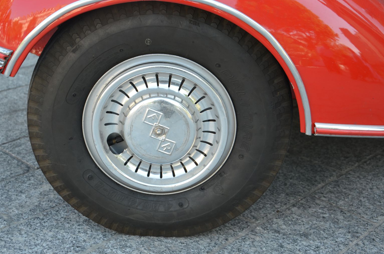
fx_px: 656
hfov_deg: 32.6
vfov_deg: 21.9
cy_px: 110
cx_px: 169
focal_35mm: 62
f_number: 5.6
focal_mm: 35
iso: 220
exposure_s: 1/125
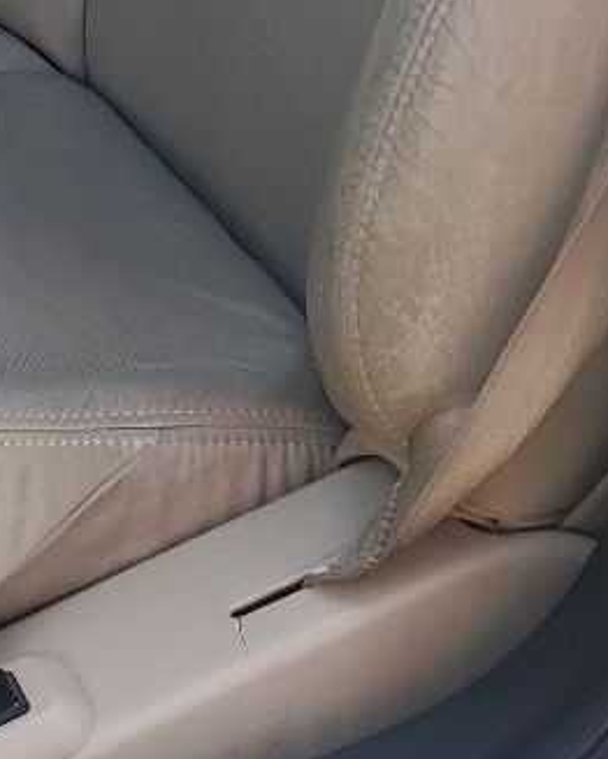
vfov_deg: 14.4
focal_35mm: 124
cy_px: -390
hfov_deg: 11.9
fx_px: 2787
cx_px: -309
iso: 50
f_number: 1.5
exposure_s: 1/769
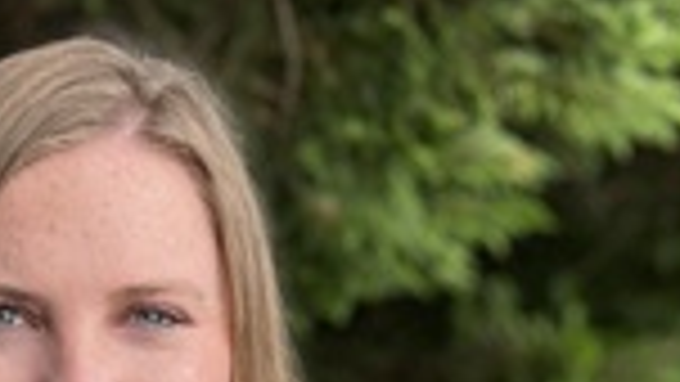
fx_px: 1695
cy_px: 607
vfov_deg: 12.2
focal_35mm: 94
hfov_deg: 22.2
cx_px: 70
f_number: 1.5
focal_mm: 5.7
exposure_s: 1/705
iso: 50
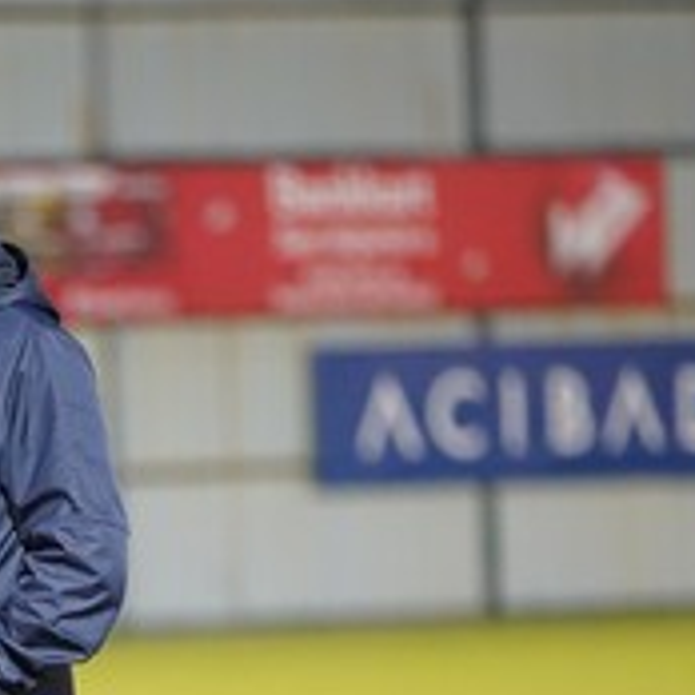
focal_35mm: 588
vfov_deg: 3.0
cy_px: 657
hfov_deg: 3.0
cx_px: -272
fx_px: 13356
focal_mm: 180
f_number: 2.8
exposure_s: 1/200
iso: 3200
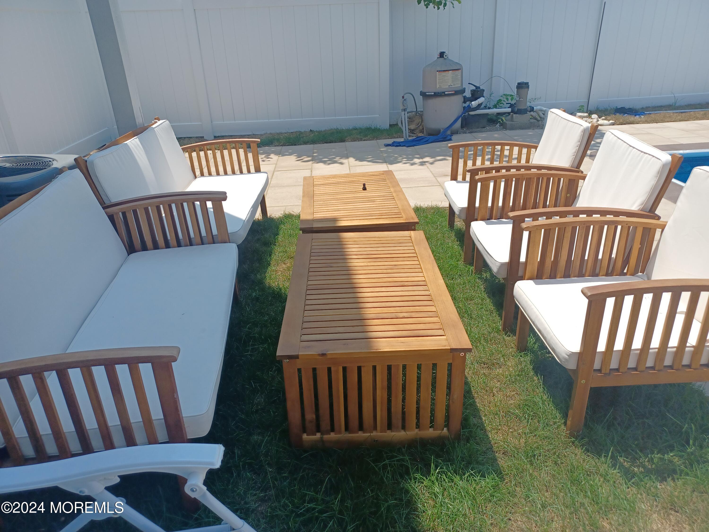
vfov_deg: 54.9
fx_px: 512
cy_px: 266
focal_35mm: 25
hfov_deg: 69.4
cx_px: 354
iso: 32
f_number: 1.8
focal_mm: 4.6
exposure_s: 1/450
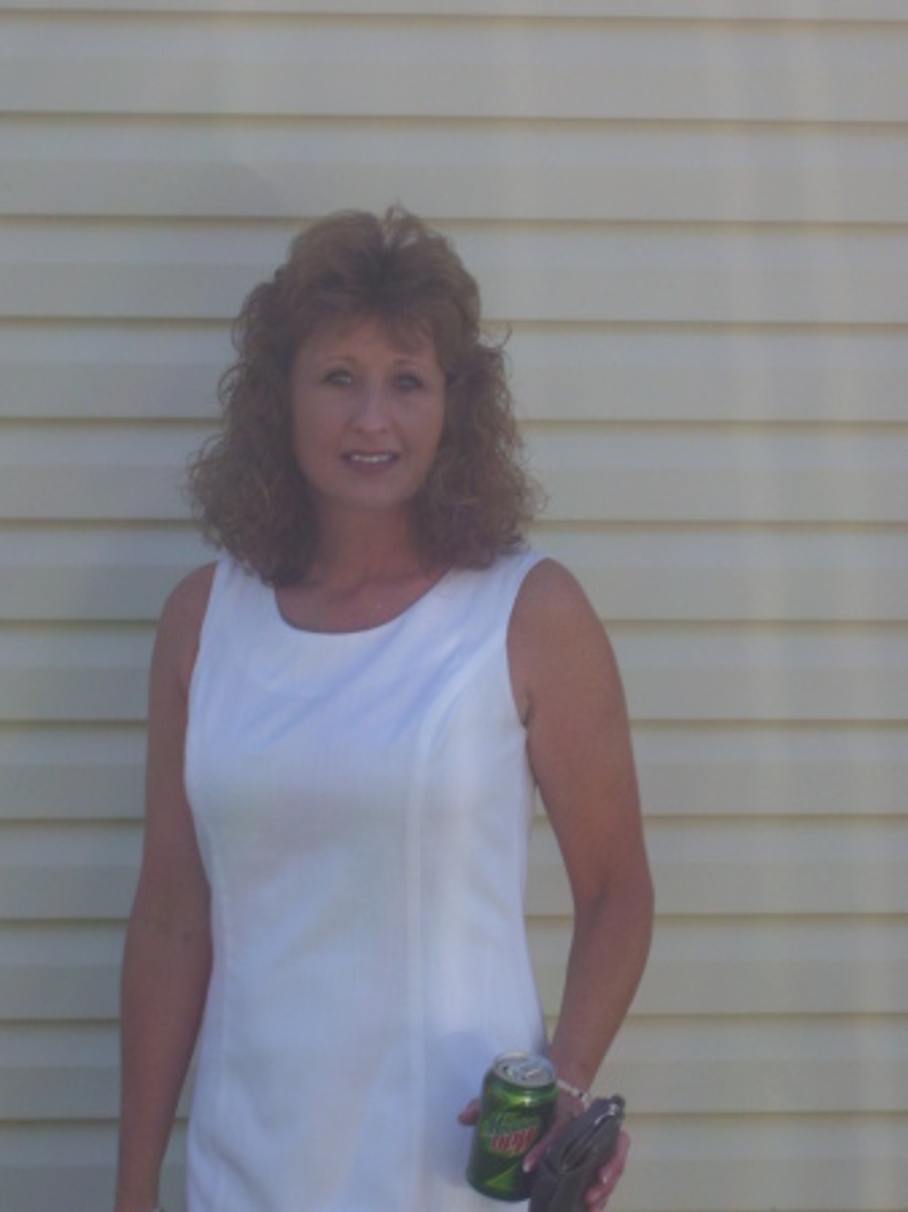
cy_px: 606
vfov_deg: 17.7
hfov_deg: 13.3
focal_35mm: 111
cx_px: 454
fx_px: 3886
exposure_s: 1/250
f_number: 4.6
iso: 80
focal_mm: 18
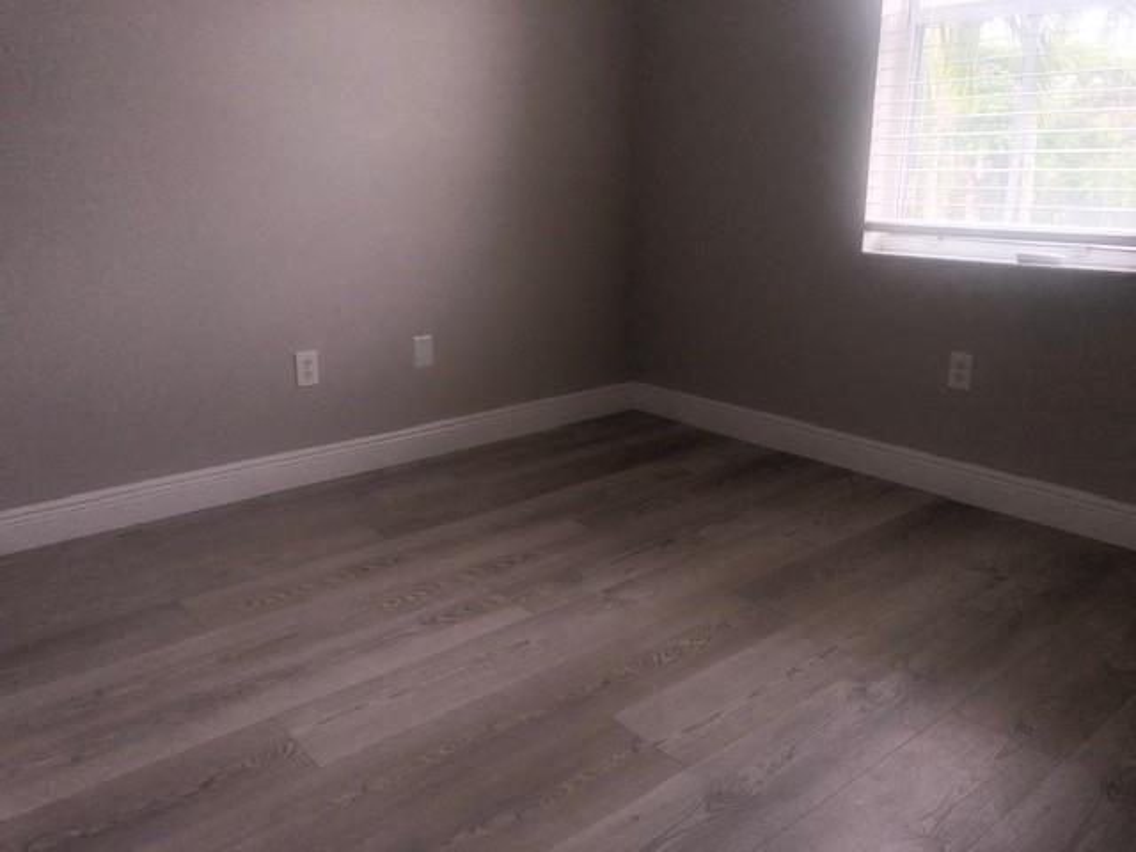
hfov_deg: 63.4
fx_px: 919
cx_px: 568
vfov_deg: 49.7
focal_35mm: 28
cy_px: 426
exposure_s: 1/147
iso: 20
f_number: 1.8
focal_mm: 4
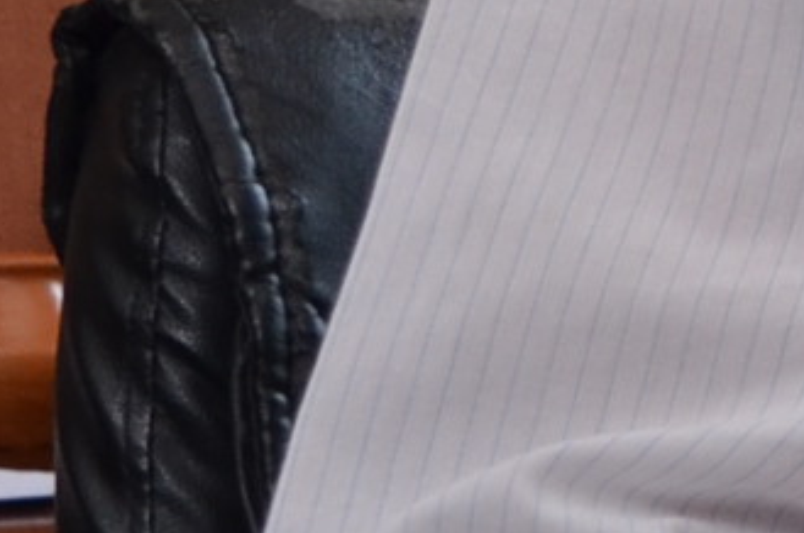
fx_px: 7774
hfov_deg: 5.4
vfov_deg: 3.9
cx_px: 2761
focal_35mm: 349
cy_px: -186
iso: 400
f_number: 6.3
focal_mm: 31
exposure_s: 1/250
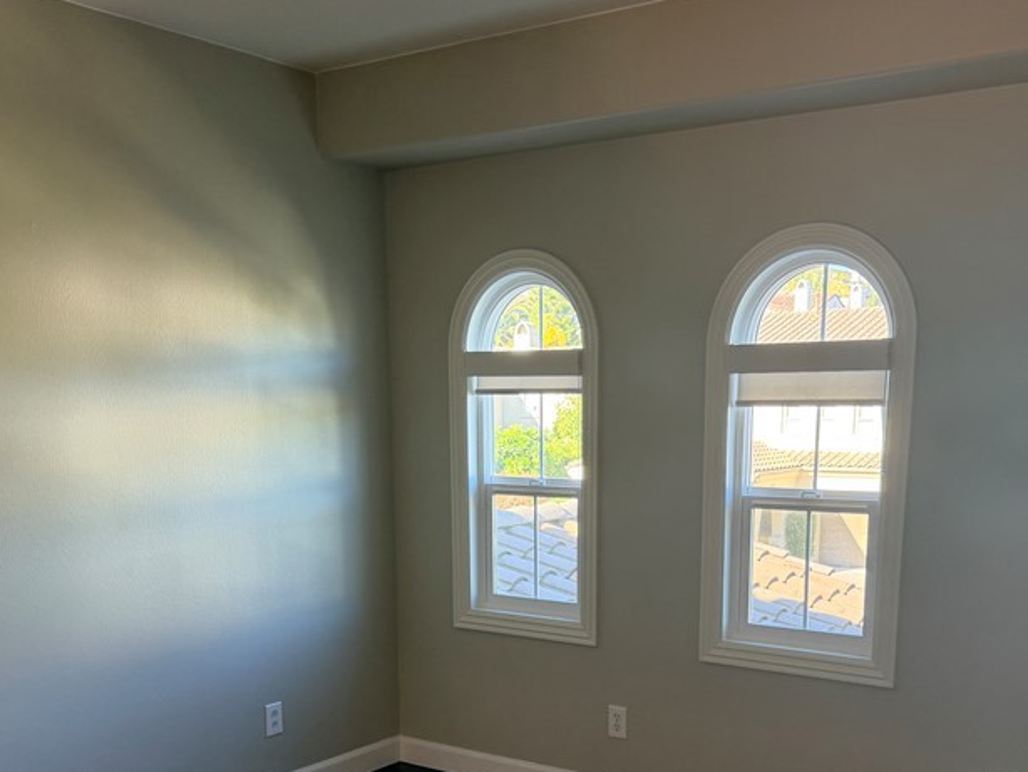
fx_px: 1188
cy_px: 621
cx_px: 553
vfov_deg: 34.8
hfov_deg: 46.7
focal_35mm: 40
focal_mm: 6.76
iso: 160
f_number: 1.78
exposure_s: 1/132
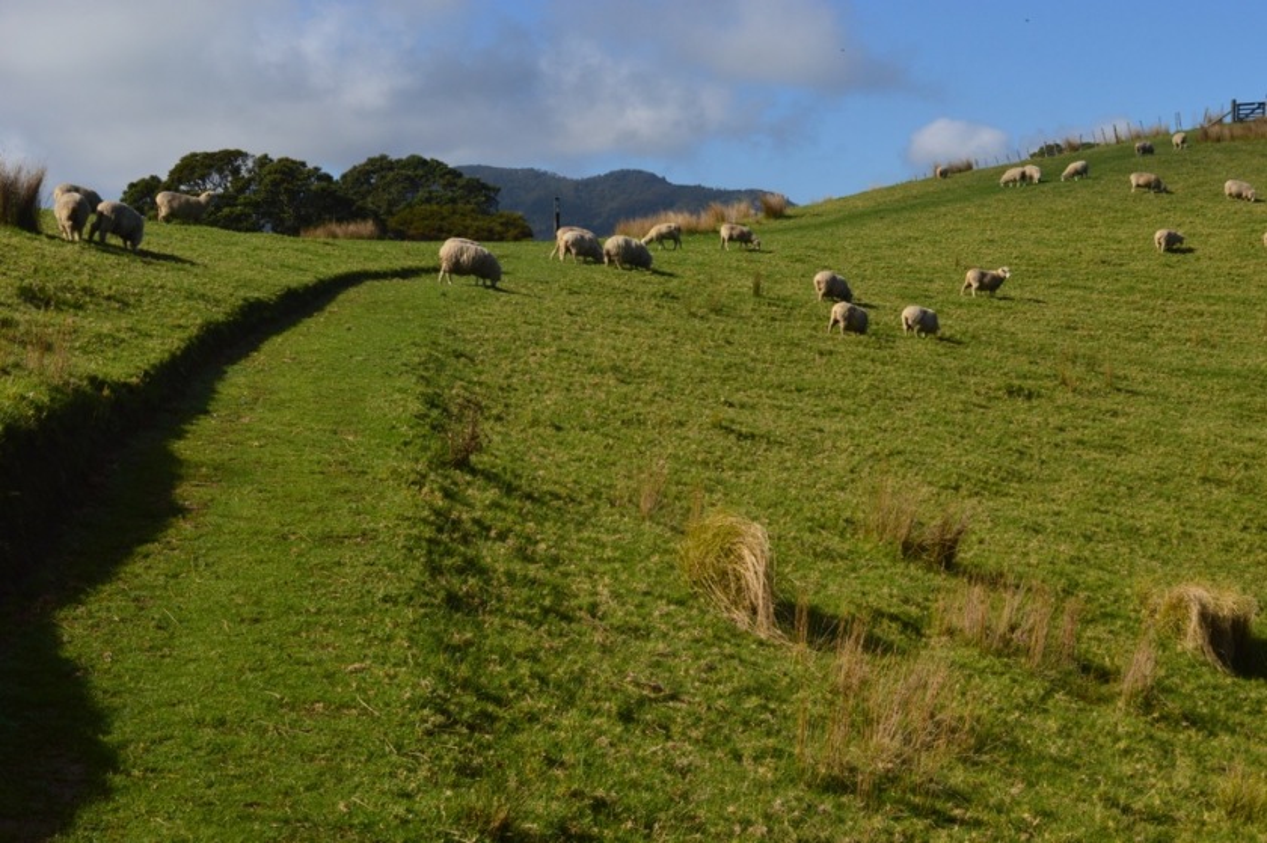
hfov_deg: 36.9
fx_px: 1899
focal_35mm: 54
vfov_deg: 25.0
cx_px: 634
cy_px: 422
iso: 400
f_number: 11
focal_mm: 36
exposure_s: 1/500
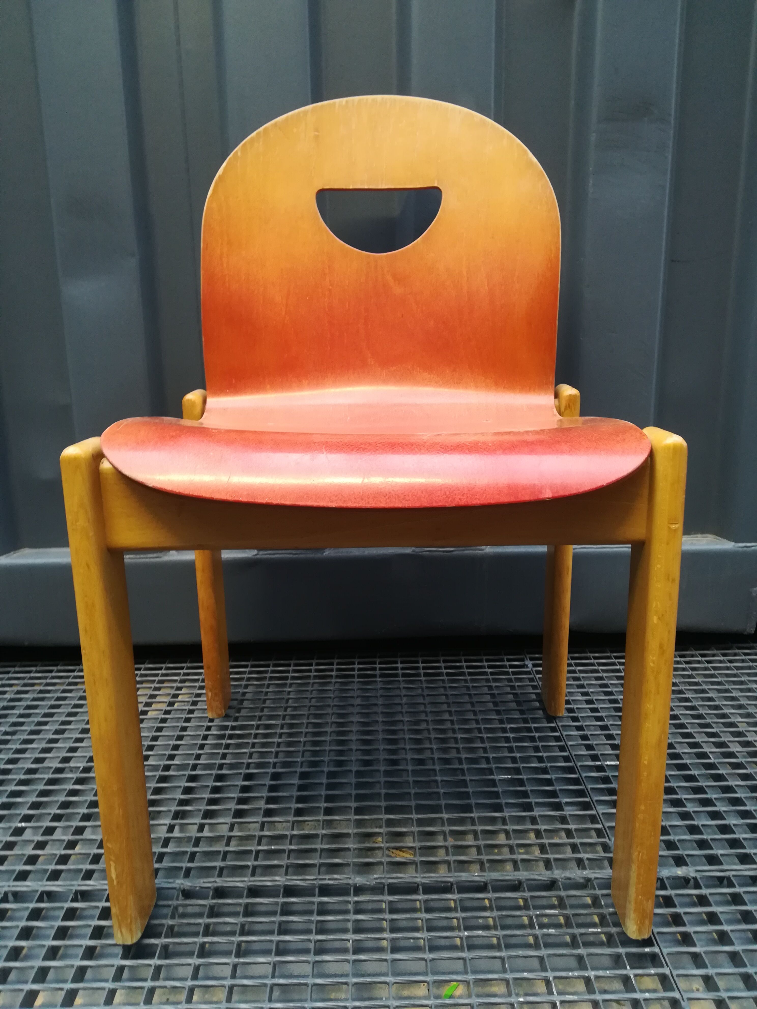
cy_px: 504
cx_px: 378
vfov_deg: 67.3
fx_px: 758
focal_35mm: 26
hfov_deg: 53.1
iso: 250
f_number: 2.2
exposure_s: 1/33.3
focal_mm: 3.83
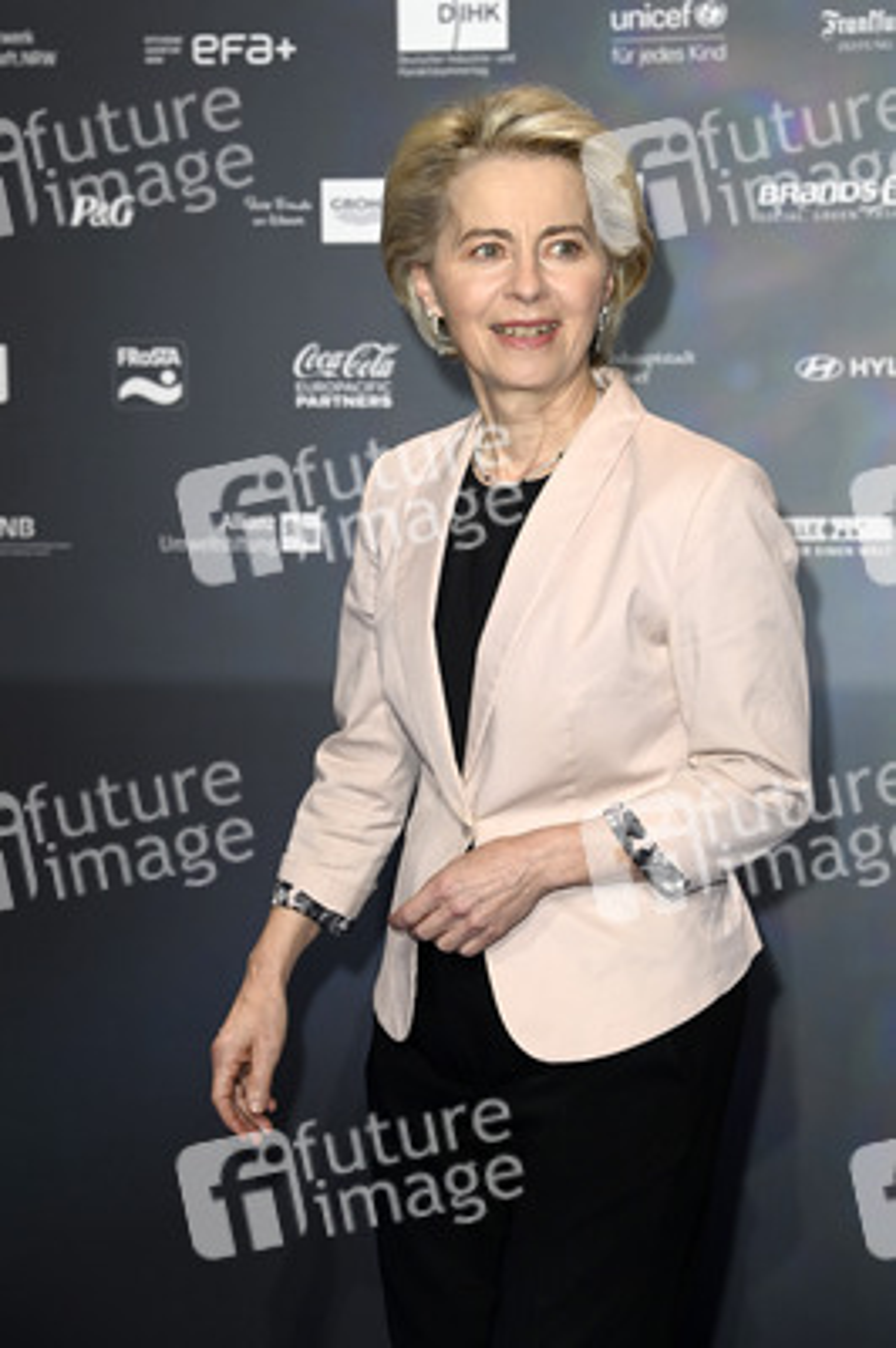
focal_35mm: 105
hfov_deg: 13.0
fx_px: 3926
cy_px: 674
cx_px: 448
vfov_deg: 19.5
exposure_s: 1/250
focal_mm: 105
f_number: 5.6
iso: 640
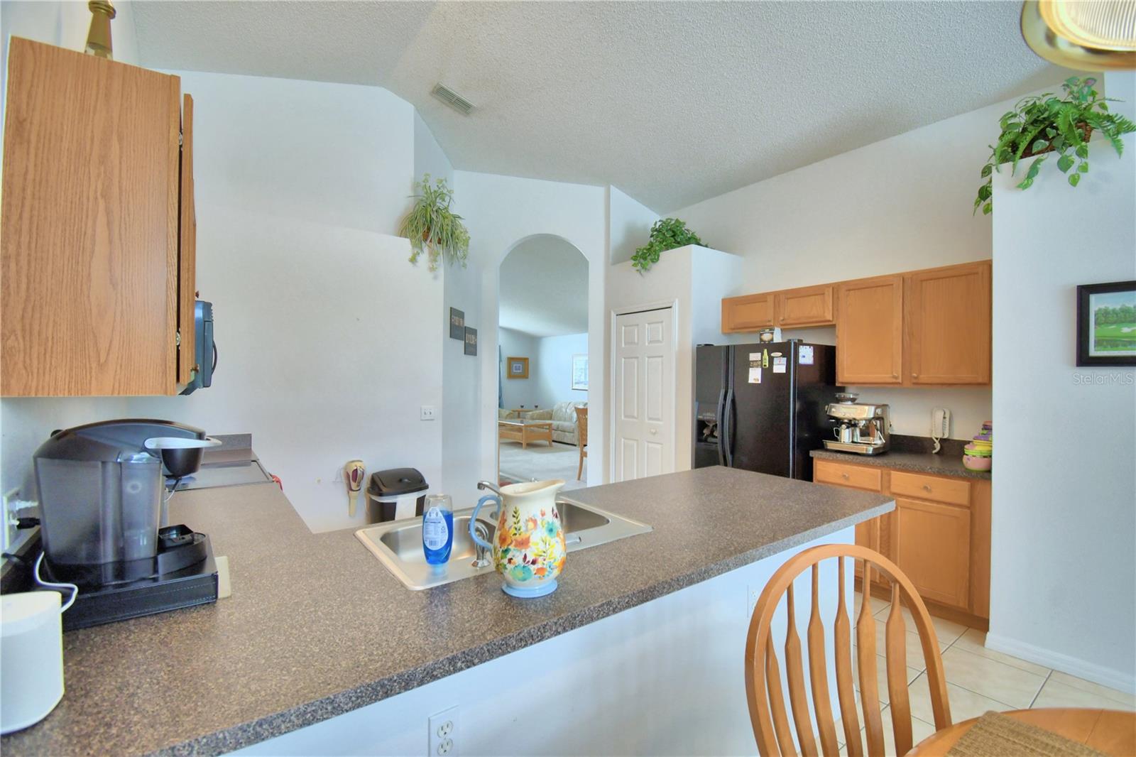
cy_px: 378
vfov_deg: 77.3
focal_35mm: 15
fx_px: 473
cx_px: 568
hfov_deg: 100.4
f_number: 4.5
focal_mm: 10
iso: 400
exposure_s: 1/50
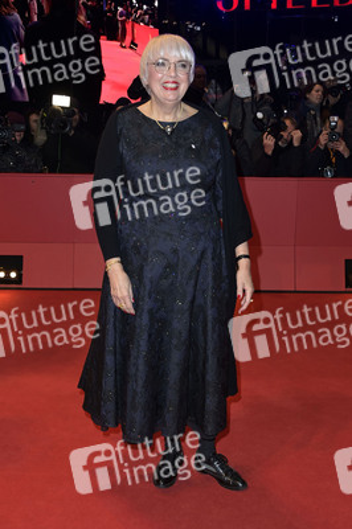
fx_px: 558
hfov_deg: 35.0
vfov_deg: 50.7
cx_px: 176
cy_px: 264
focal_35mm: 38
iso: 1250
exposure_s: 1/250
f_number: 5.6
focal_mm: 38
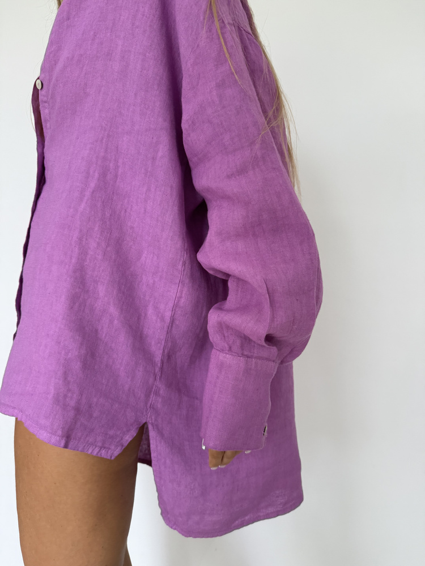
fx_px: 393
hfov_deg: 56.8
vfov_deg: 71.6
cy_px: 283
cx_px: 212
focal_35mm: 24
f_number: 1.78
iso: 100
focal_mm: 6.76
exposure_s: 1/121
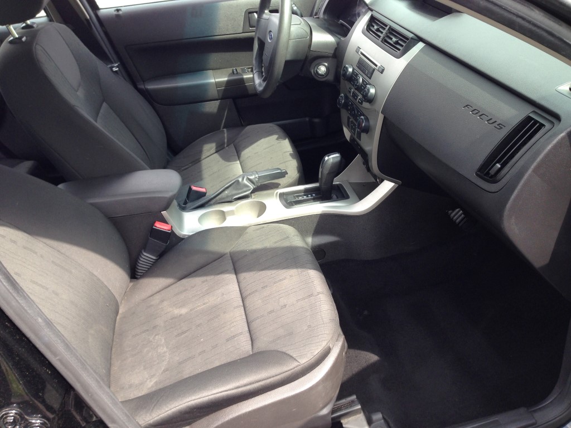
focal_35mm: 33
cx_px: 286
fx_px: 544
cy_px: 214
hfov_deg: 55.4
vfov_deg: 42.9
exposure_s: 1/151
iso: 50
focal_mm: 4.12
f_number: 2.4
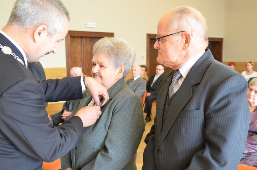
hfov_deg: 45.5
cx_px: 133
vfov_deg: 31.0
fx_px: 306
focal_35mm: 43
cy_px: 93
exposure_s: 1/80
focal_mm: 26
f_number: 4.5
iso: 1600
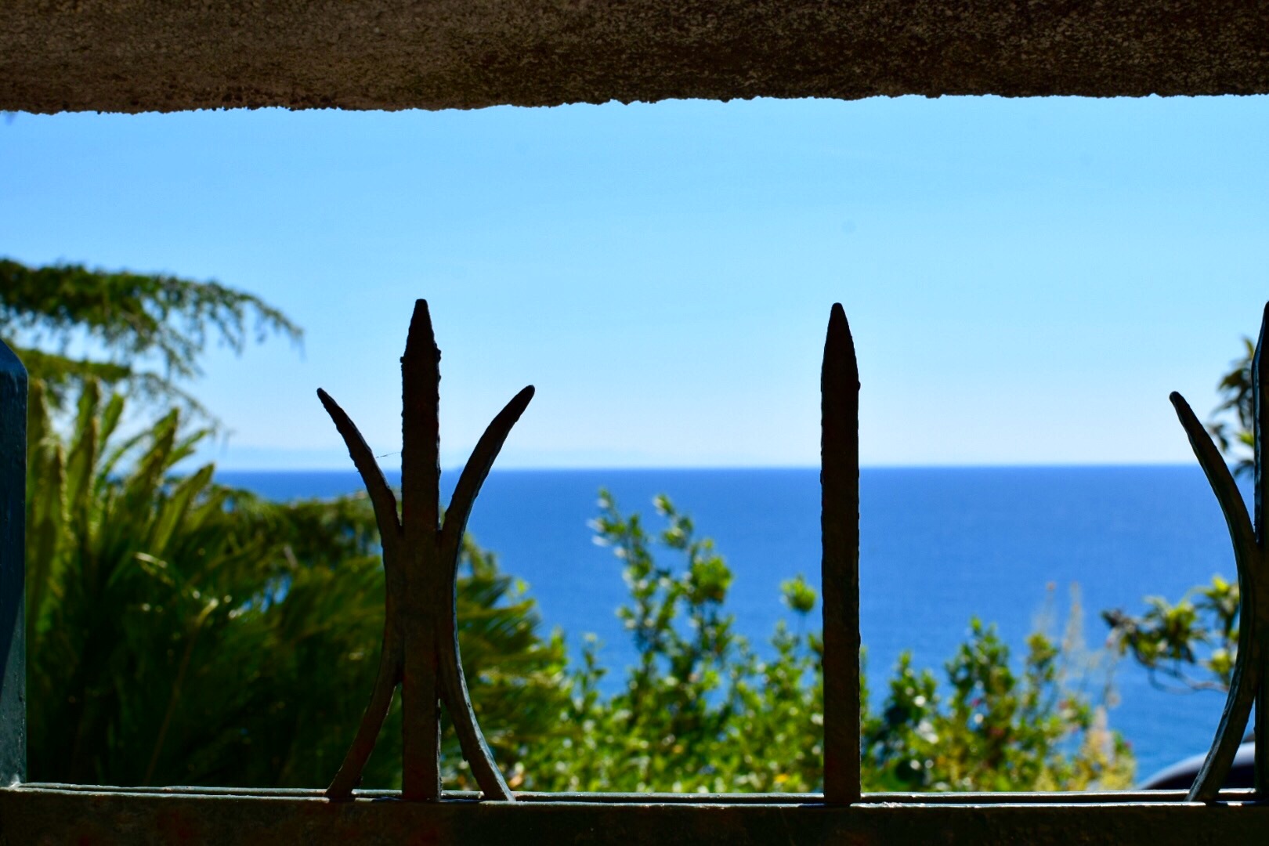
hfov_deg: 37.9
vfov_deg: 25.8
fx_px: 1850
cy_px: 423
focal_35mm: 52
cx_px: 634
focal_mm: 35
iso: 360
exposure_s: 1/500
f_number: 11
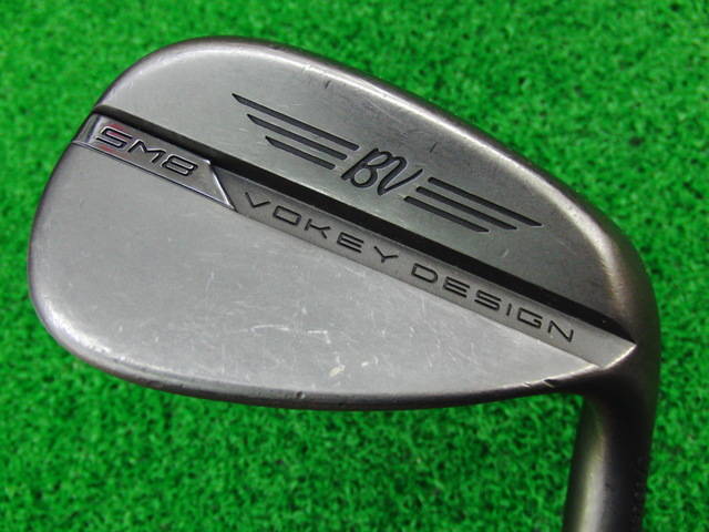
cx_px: 354
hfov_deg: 50.1
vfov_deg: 38.7
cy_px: 266
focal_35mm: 37
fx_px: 758
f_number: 3.6
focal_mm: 6.42
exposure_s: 1/30
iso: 400
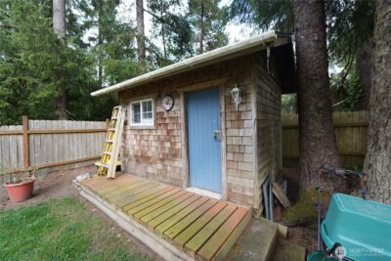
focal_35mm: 14
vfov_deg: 81.3
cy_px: 130
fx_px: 152
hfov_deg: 104.2
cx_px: 196
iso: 400
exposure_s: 1/160
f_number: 4
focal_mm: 14
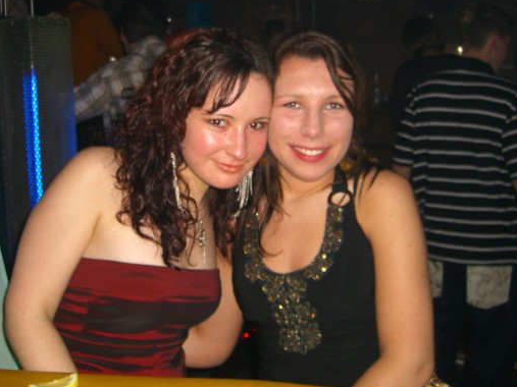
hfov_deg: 42.0
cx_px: 230
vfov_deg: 32.1
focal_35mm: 45
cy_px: 167
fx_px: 672
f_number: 2.8
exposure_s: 1/60
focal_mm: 7.9
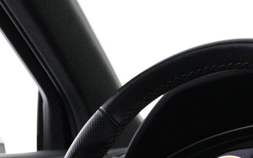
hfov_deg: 17.7
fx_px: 807
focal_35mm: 117
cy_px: 204
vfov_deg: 10.9
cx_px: 199
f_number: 4.8
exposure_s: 1/30
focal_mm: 30
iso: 1600
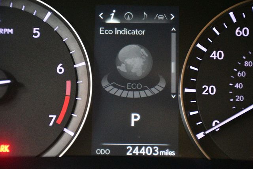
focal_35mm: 99
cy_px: 84
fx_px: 695
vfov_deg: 13.8
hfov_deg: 20.6
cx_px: 126
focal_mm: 66
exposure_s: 1/60
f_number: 5
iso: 10000
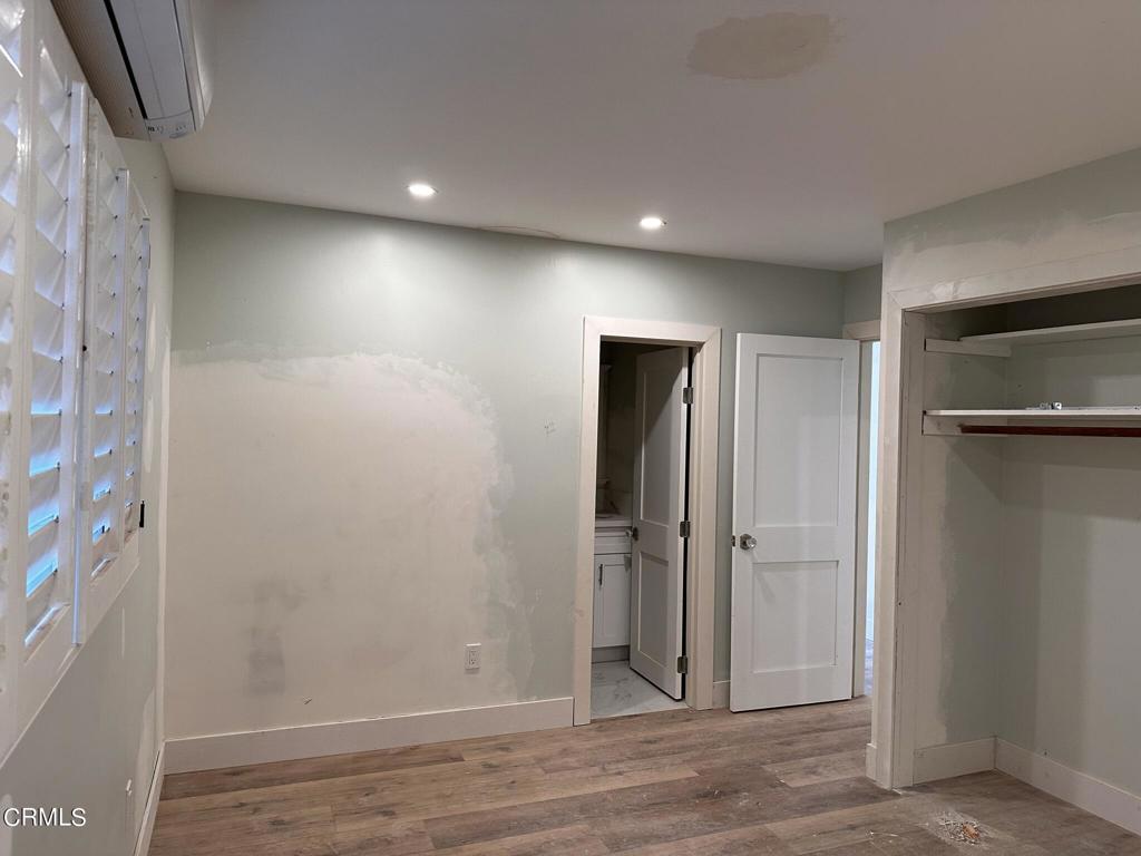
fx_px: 791
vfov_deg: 56.8
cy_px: 428
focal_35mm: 24
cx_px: 570
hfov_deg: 71.6
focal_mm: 6.86
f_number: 1.78
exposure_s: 1/120
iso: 200
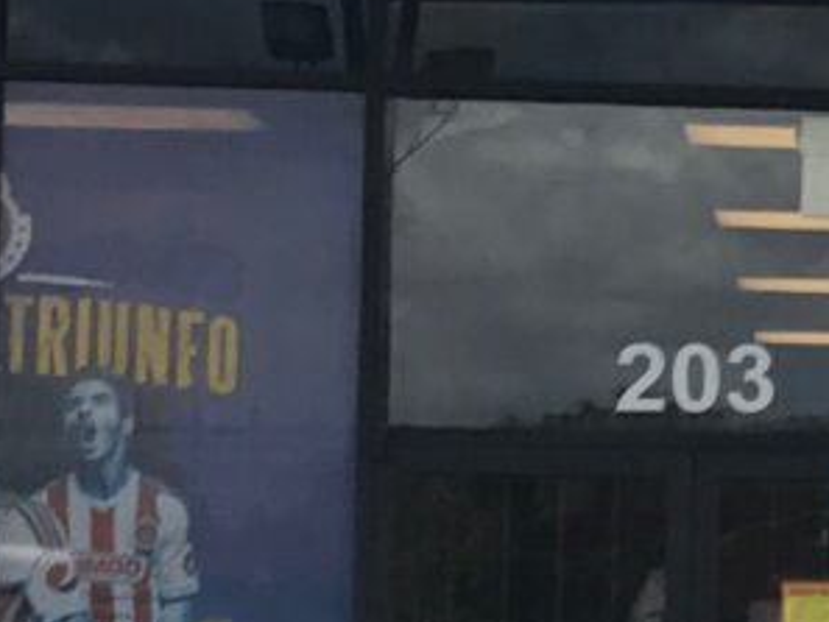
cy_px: 418
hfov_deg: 9.2
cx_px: 1973
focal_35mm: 193
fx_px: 4624
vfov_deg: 7.7
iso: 20
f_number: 1.8
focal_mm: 3.99
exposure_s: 1/1709
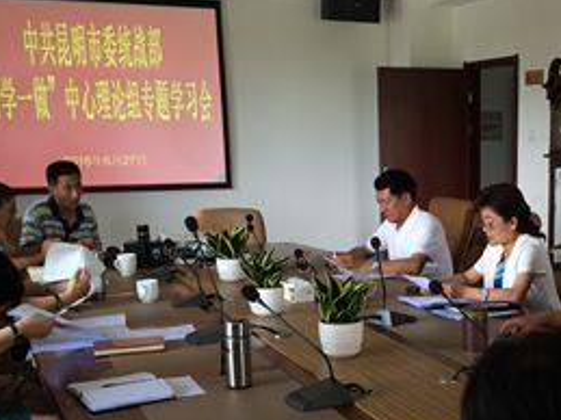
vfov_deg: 25.7
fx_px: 907
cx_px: 464
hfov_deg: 33.2
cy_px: 328
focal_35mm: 56
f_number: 2.2
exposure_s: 1/33
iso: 32
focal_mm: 4.15
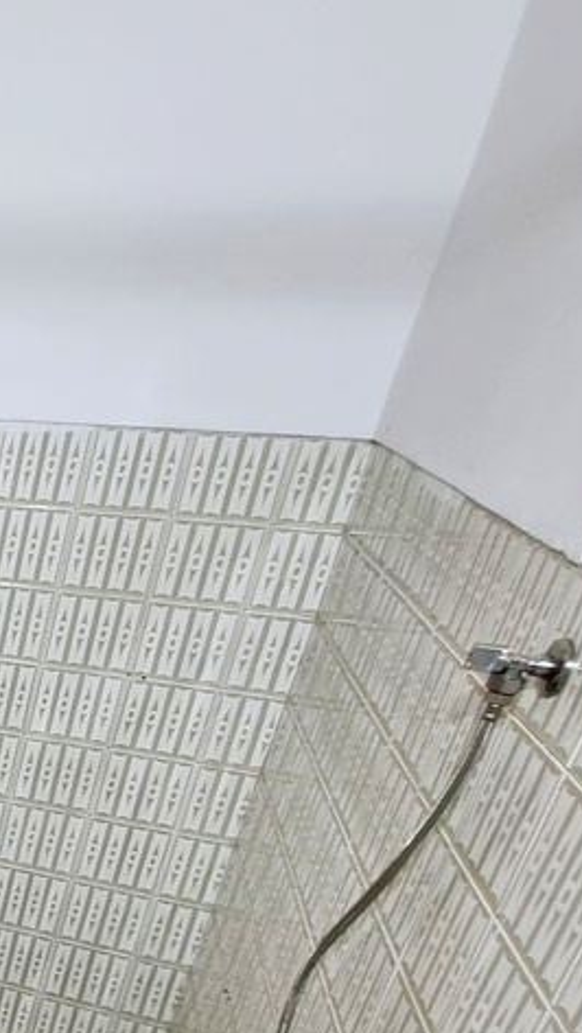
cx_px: -455
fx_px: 986
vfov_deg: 52.9
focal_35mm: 36
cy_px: 768
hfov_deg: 21.7
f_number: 2.2
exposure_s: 1/54
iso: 125
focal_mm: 1.74
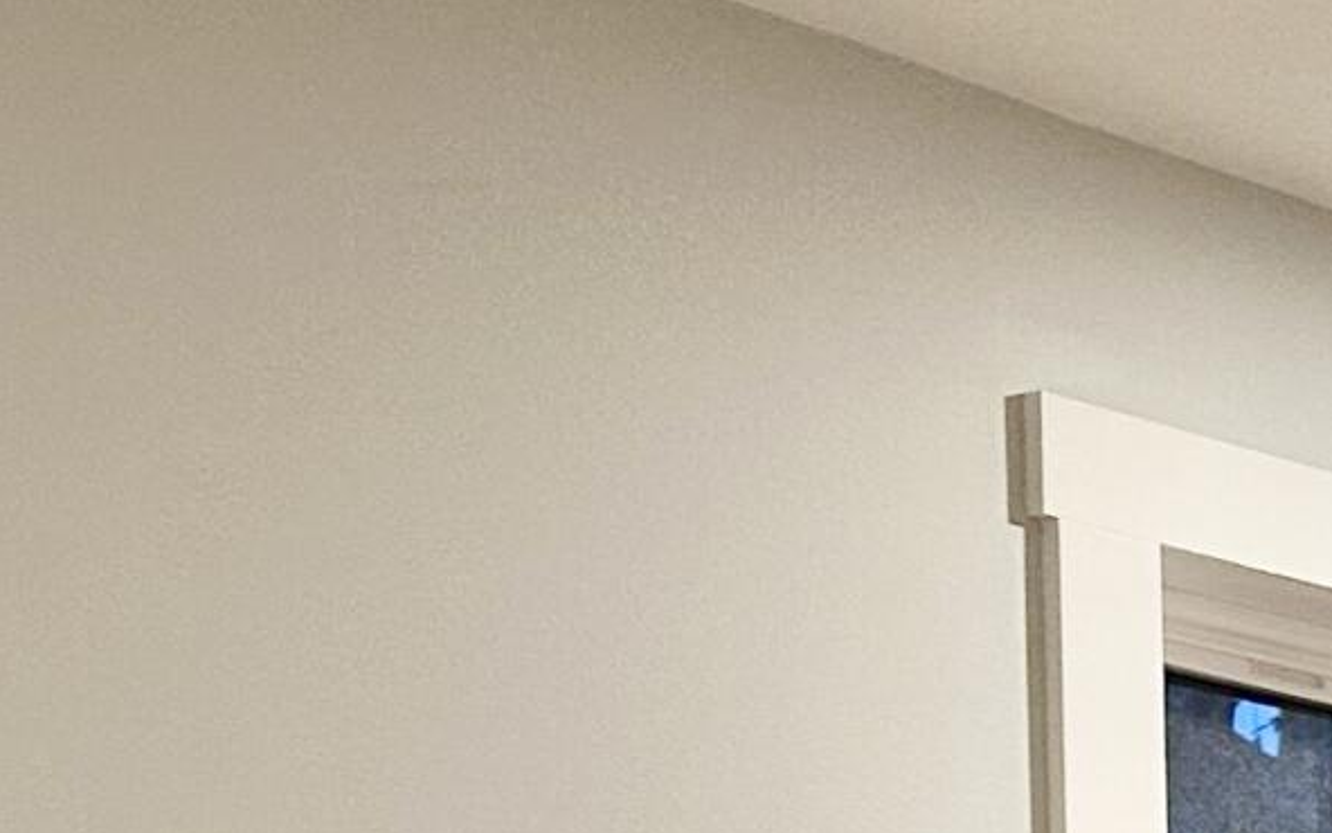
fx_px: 4683
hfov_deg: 12.7
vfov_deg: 8.8
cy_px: 2279
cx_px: 3139
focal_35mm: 129
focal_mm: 6.86
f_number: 1.78
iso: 160
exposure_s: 1/60
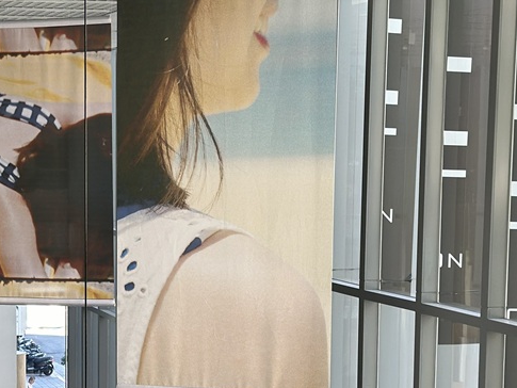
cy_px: 306
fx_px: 1449
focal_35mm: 97
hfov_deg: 20.0
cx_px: 110
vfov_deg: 15.2
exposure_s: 1/121
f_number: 1.78
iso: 80
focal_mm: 6.86
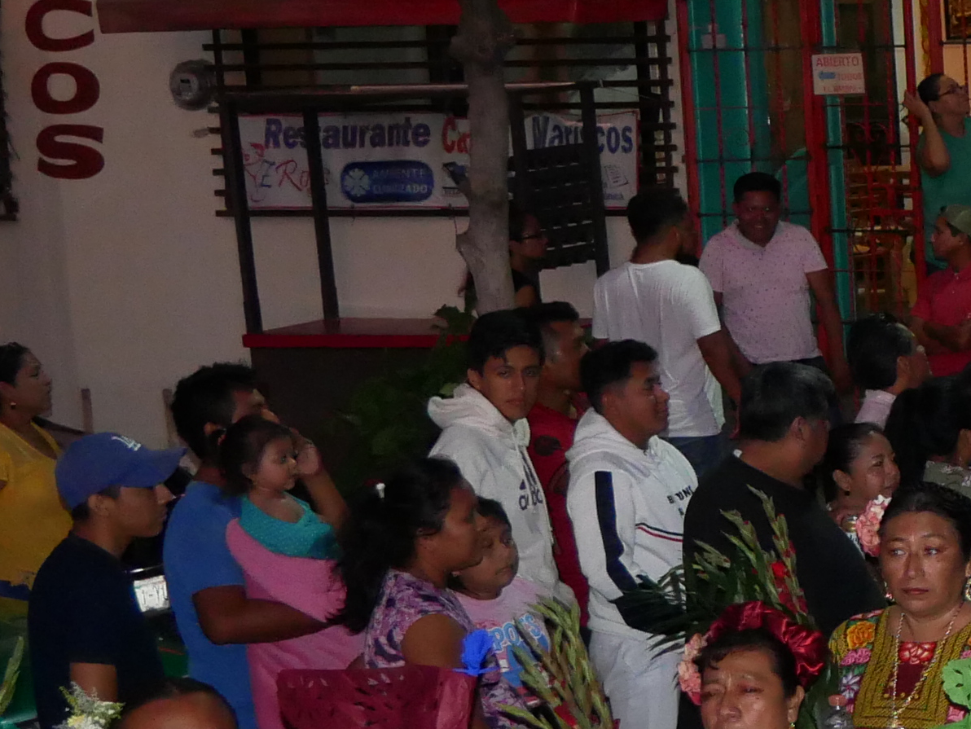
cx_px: 1778
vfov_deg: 11.3
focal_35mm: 131
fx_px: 3676
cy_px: 476
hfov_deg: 13.4
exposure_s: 1/60
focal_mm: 17
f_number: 3.8
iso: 1600
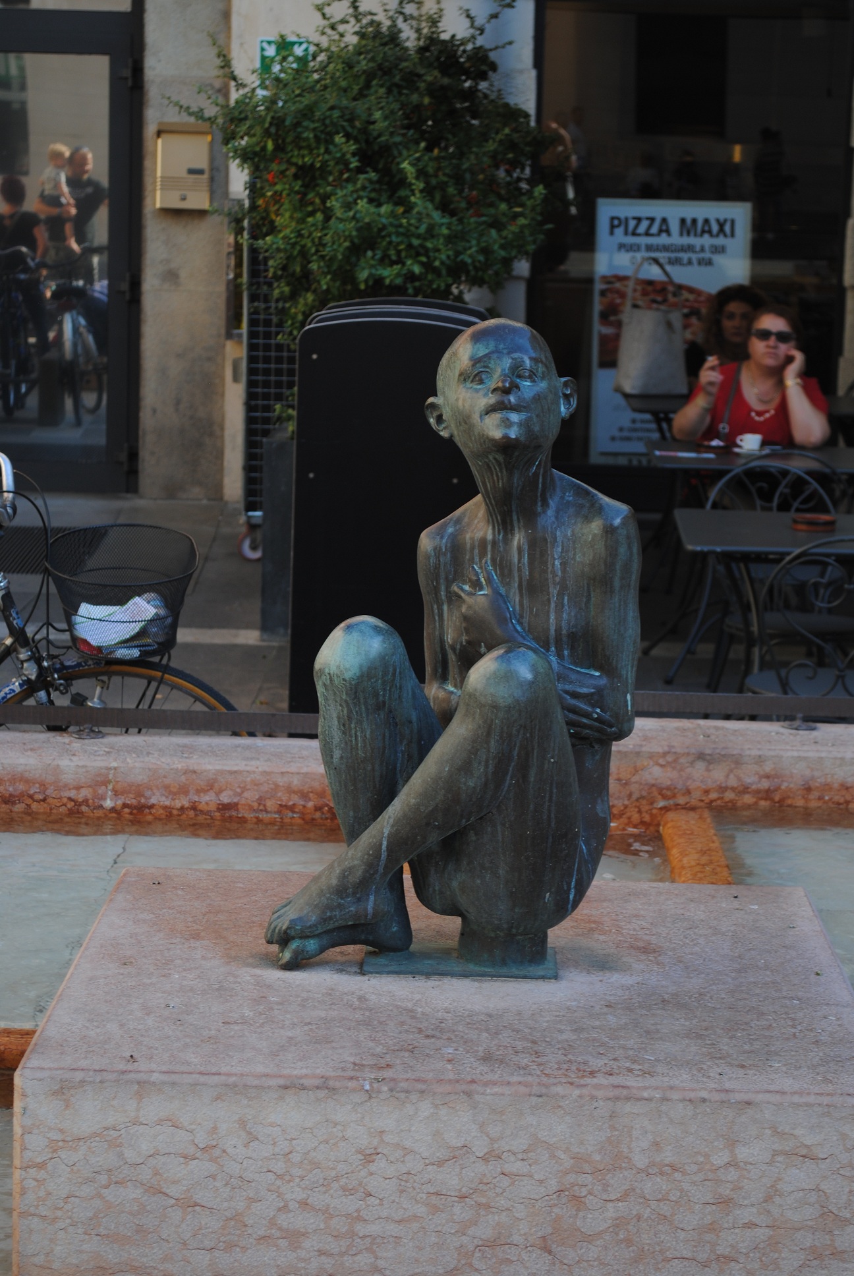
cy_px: 638
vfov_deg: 24.6
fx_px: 2927
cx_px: 427
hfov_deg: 16.6
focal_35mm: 82
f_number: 5.6
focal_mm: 55
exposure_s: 1/125
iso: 100
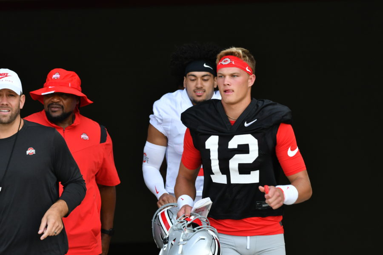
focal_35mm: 300
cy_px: 128
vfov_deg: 4.6
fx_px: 3191
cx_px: 192
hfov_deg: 6.9
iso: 1000
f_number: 8
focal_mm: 200
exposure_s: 1/640
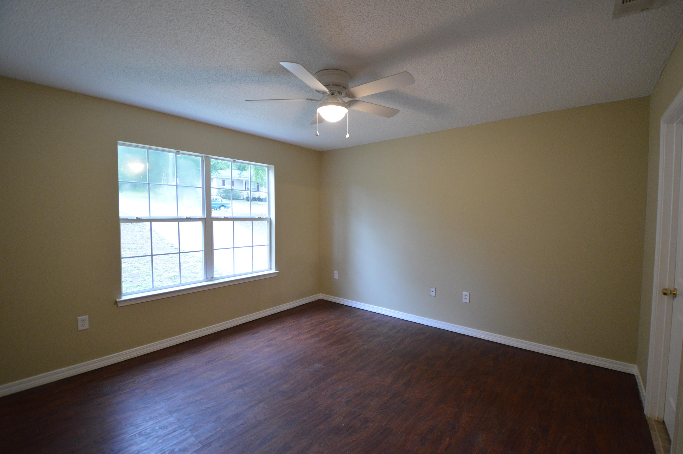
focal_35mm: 15
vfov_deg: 77.2
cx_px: 342
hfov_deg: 100.4
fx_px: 284
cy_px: 227
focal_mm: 10
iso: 1600
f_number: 3.5
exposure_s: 1/40
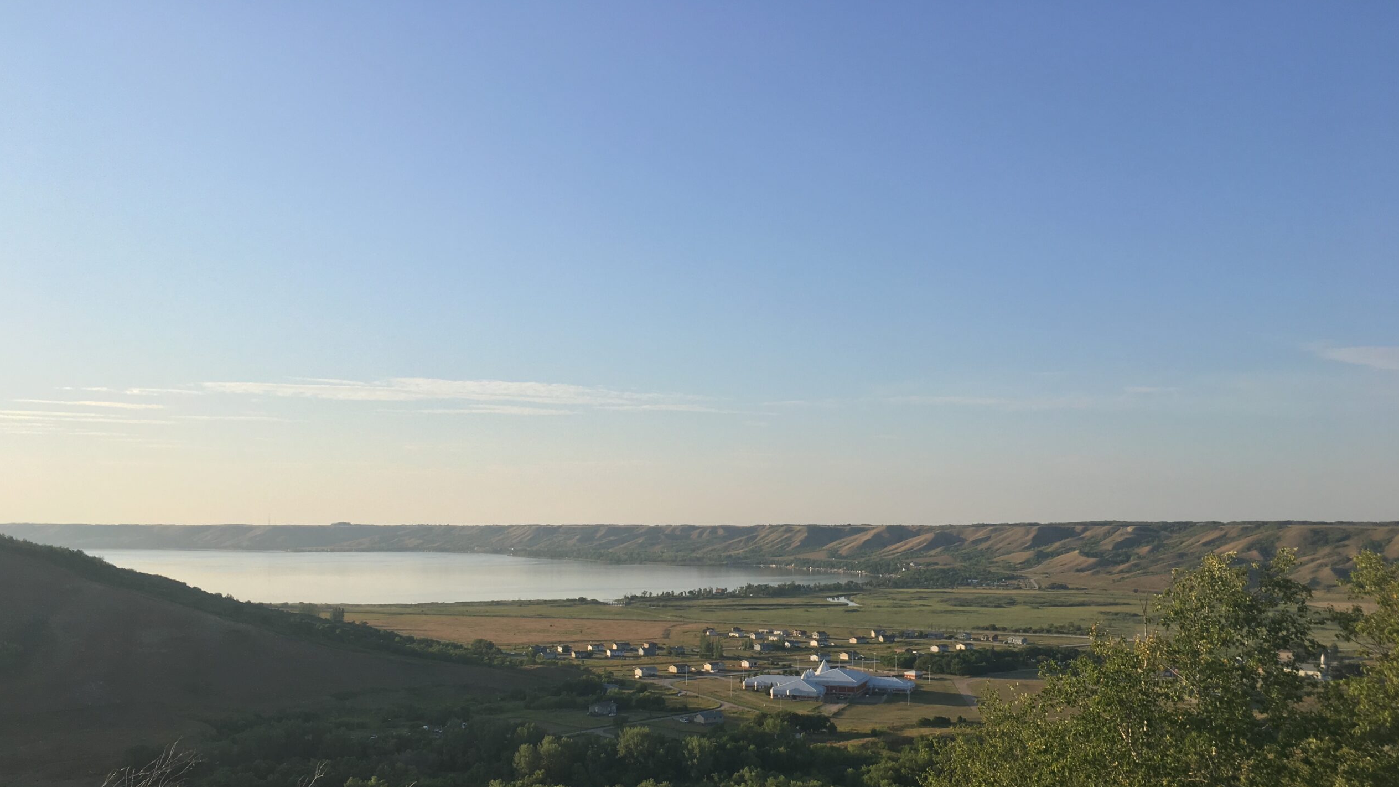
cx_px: 697
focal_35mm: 32
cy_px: 526
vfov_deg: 36.3
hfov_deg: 61.0
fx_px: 1187
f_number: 2.2
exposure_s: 1/818
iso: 25
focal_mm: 4.15
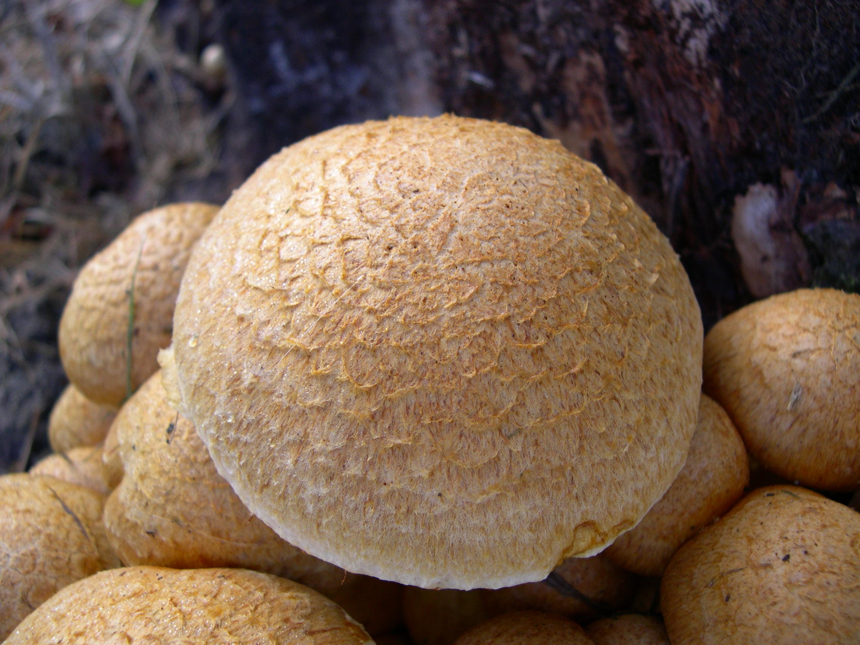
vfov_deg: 37.7
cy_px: 322
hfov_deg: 49.0
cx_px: 430
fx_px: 944
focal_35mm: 38
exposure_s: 1/182
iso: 100
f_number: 2.8
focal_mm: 8
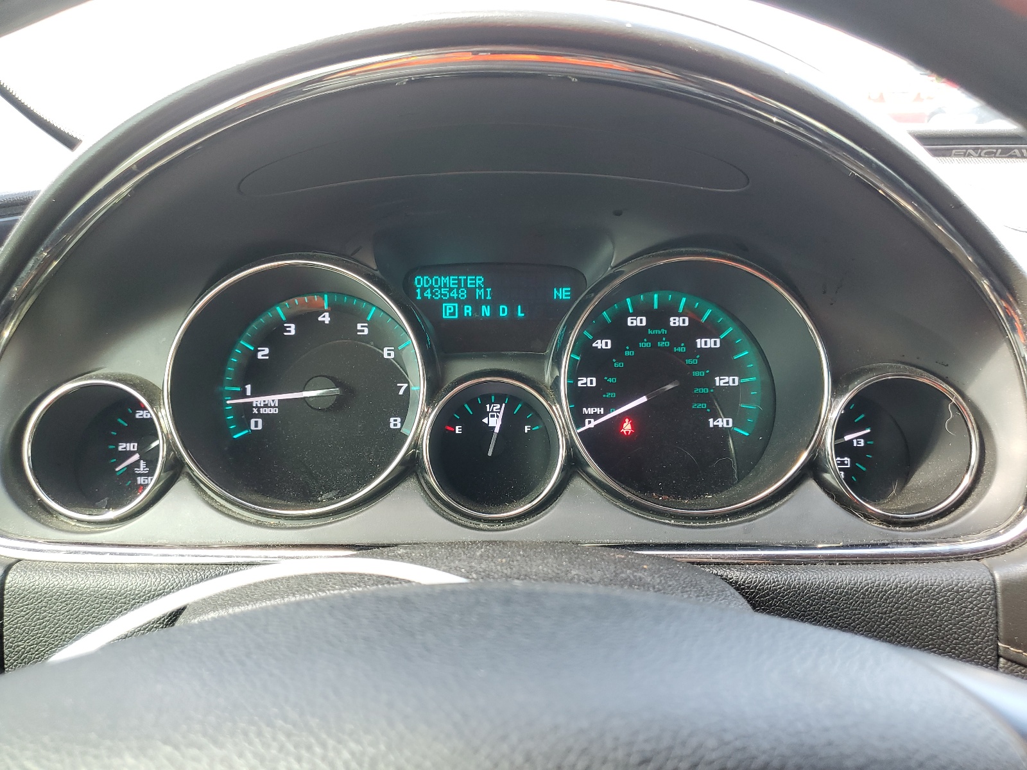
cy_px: 385
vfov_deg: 53.1
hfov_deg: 67.3
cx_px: 514
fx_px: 771
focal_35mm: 26
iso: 57
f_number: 1.5
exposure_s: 1/60.2
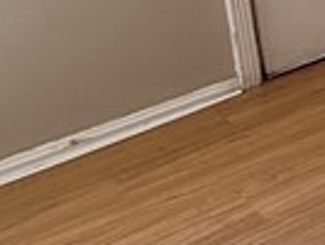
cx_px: 995
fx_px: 940
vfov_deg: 13.0
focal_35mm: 100
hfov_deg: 11.2
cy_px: -230
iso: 64
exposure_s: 1/59
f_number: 2.2
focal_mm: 1.74
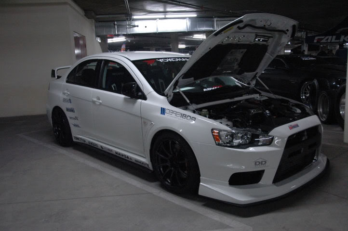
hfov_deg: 57.3
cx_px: 174
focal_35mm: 33
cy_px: 116
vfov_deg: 39.9
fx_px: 319
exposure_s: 1/60
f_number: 3.8
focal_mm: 22
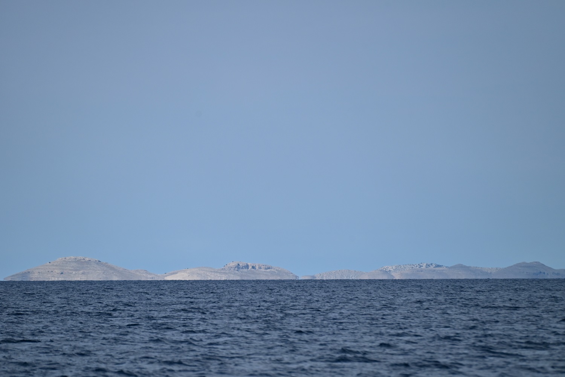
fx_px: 4709
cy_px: 188
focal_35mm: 300
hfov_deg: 6.9
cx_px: 282
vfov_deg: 4.6
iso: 250
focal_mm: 300
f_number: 7.1
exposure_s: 1/3200
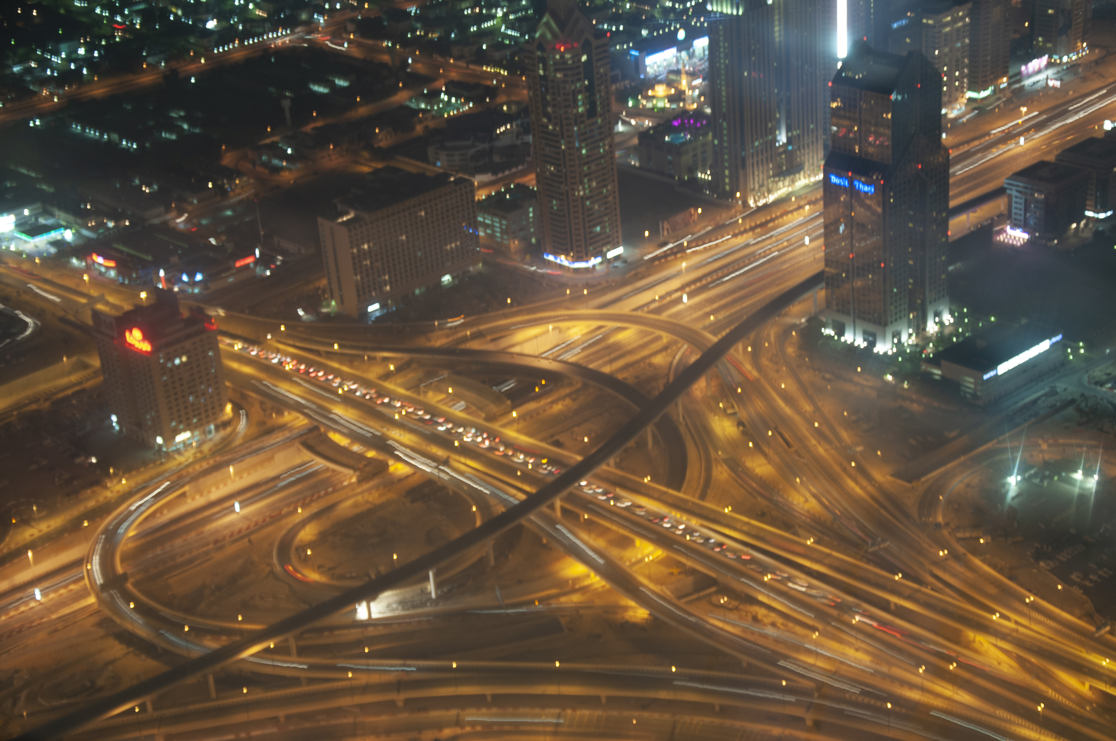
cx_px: 558
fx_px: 2090
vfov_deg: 20.1
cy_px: 370
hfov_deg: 29.9
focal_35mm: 68
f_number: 4.8
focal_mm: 45
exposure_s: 2
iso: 200
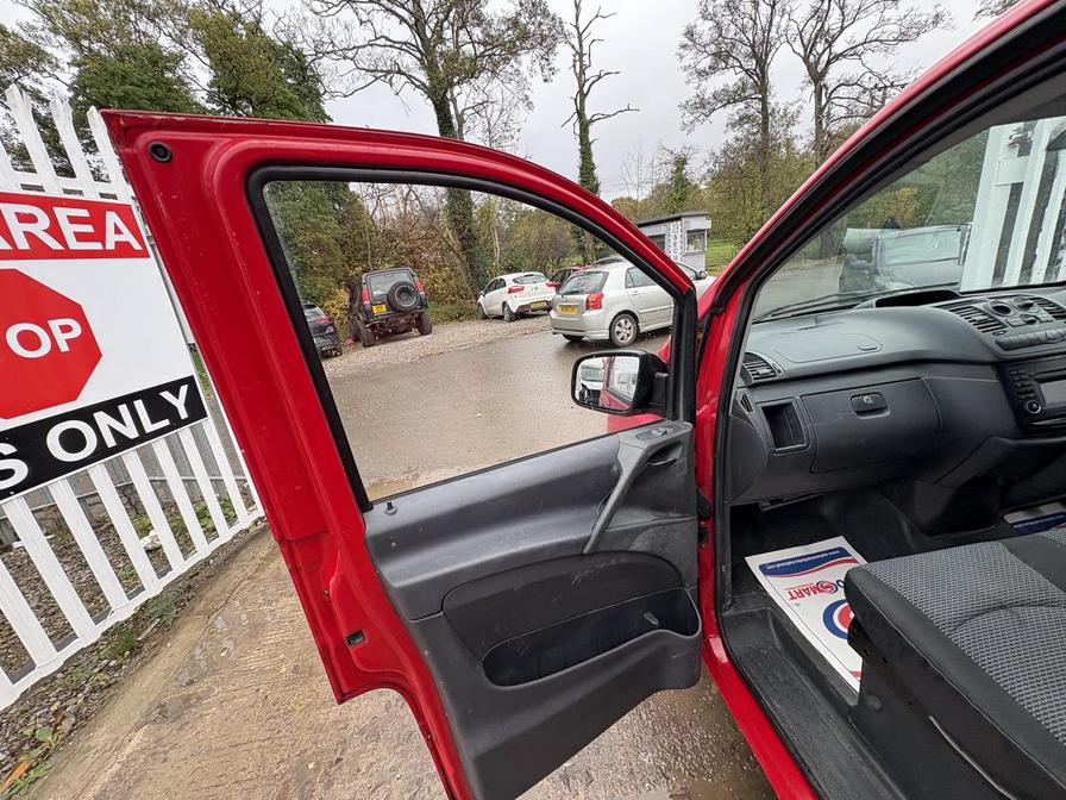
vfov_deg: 85.7
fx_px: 431
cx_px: 533
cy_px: 400
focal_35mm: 14
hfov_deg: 102.1
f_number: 2.2
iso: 64
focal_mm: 2.22
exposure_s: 1/99
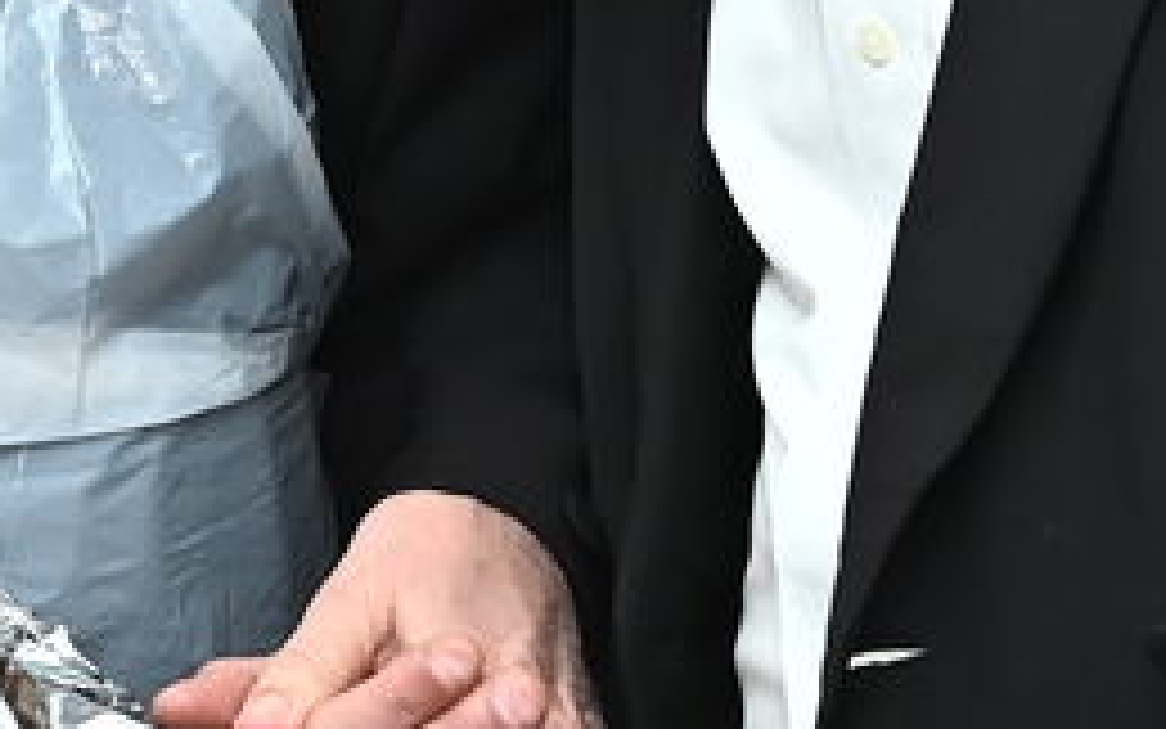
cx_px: -1279
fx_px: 4196
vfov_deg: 9.5
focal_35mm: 132
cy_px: -554
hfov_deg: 13.3
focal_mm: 24
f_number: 7.1
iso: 1600
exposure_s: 1/200
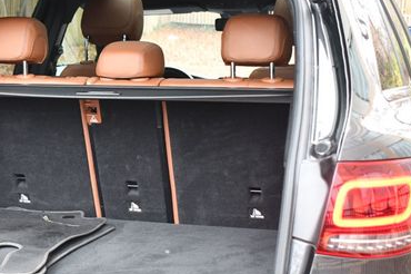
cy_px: 169
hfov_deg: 24.0
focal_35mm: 83
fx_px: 947
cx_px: 62
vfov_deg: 16.4
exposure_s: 1/125
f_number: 4.5
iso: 1100
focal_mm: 32
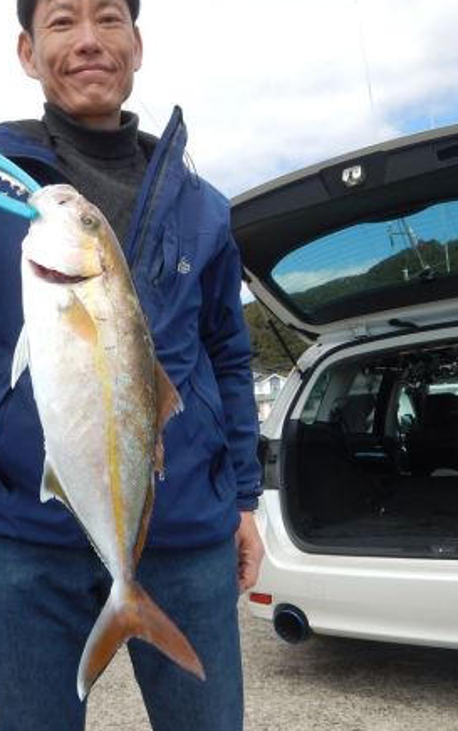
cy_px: 359
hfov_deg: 35.0
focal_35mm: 35
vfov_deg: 55.3
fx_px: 698
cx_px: 82
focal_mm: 4.3
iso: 125
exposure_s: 1/1250
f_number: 2.8
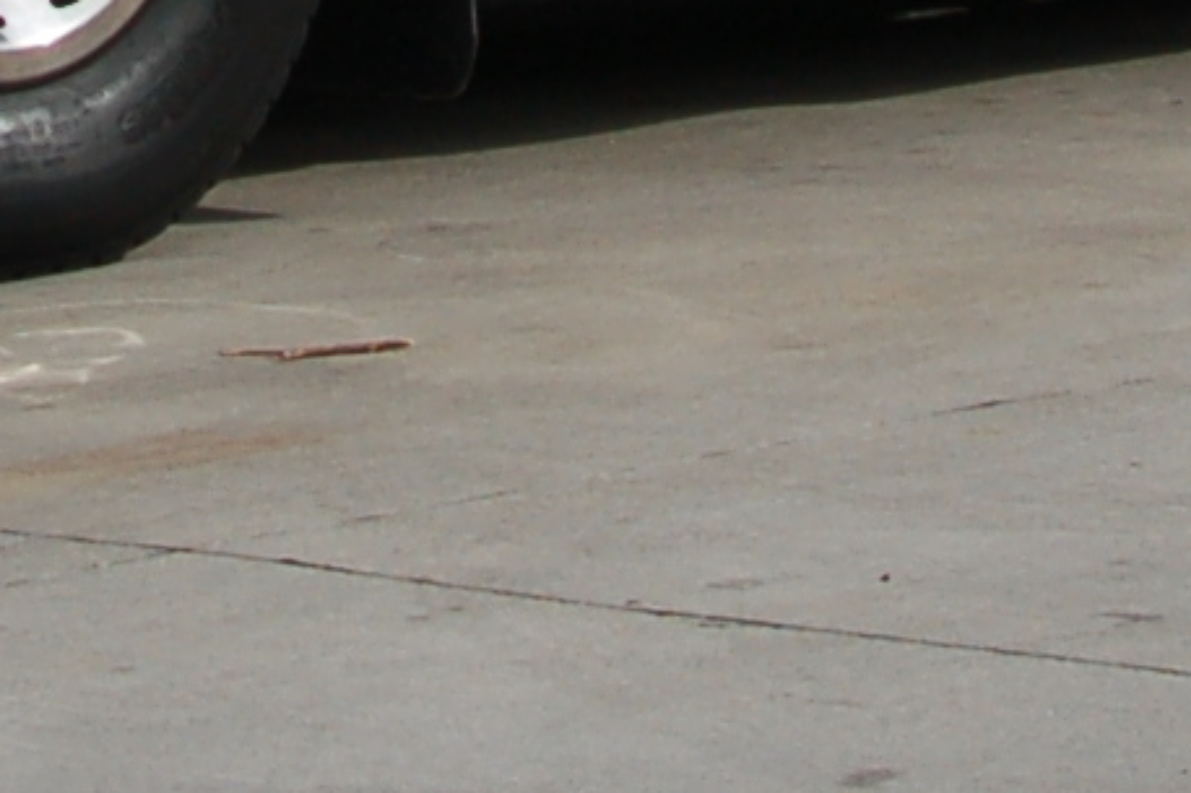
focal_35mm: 256
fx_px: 8466
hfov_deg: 8.0
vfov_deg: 5.2
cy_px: -1152
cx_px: 268
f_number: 9
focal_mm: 26
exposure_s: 1/320
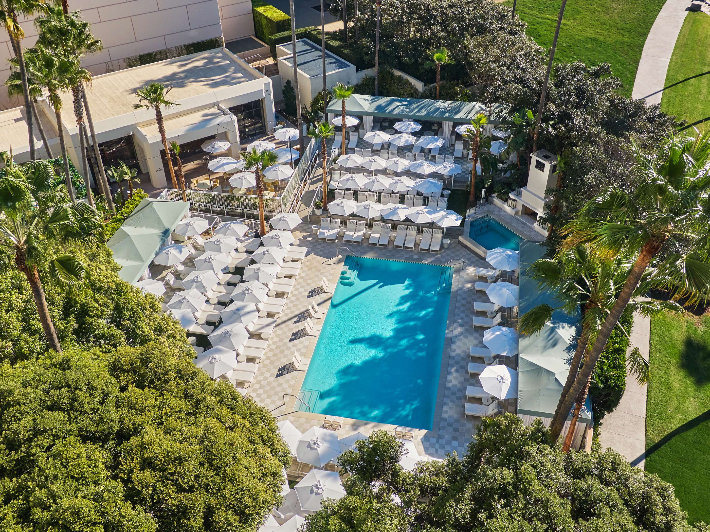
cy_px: 266
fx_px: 697
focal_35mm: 34
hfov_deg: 54.0
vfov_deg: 41.8
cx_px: 355
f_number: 3.4
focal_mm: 5.82
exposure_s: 1/200
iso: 100
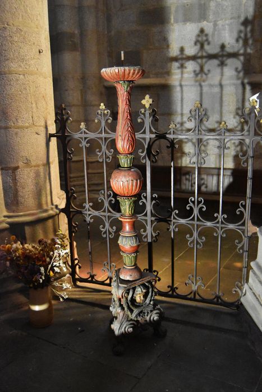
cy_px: 196
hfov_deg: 40.0
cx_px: 131
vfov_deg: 57.2
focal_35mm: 33
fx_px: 360
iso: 9000
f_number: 3.5
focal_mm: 22
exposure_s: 1/60
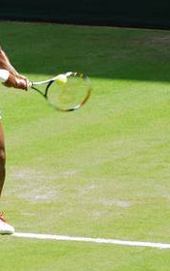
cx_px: -128
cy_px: 89
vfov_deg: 1.8
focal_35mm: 1149
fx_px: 8517
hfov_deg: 1.1
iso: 500
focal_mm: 300
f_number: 5.3
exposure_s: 1/400
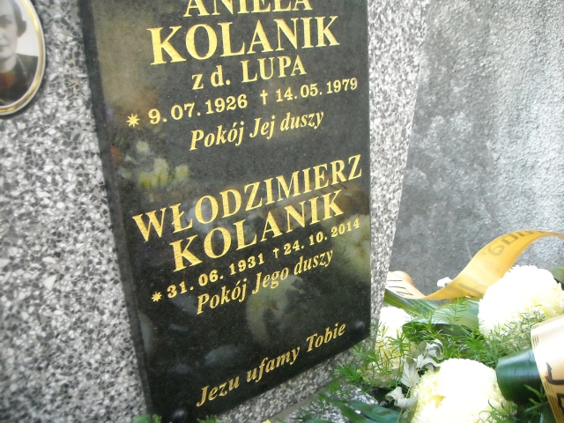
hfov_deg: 52.6
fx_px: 570
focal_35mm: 35
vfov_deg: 40.7
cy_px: 212
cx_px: 282
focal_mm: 5.7
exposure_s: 1/184
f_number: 2.8
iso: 590
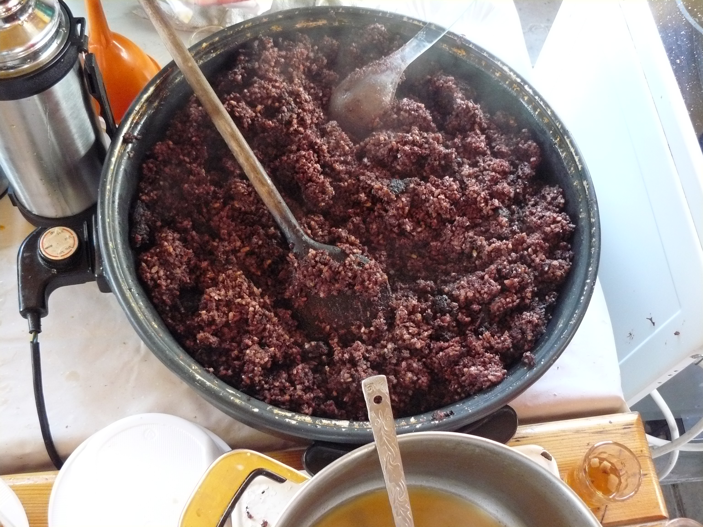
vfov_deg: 39.7
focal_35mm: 36
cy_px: 264
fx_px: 731
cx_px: 352
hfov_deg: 51.4
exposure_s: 1/30
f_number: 2.8
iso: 400
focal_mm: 6
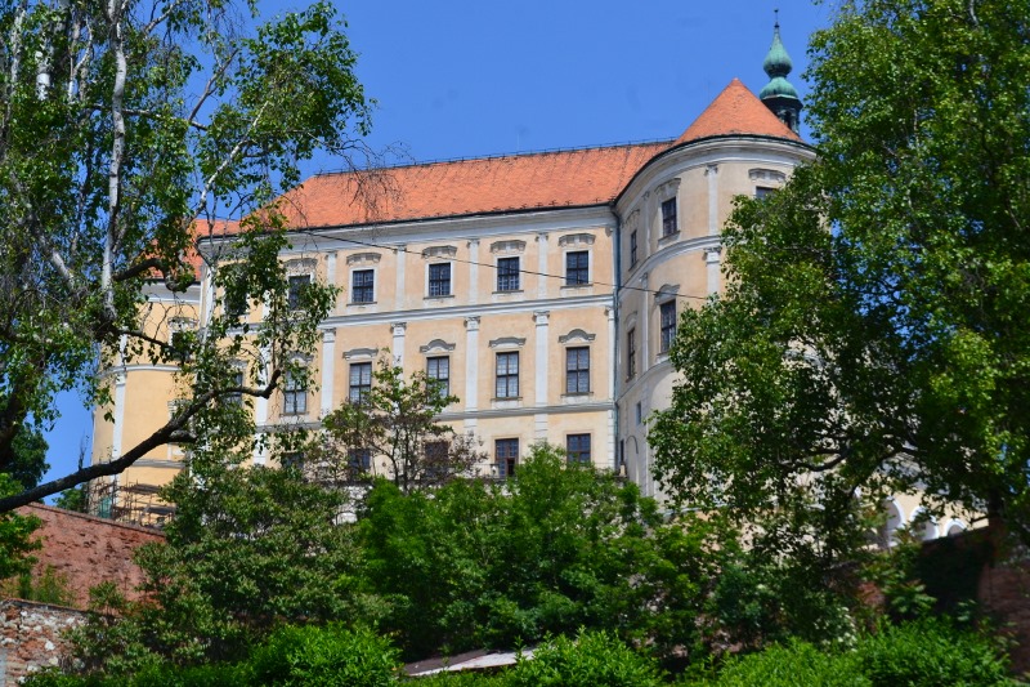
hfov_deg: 24.6
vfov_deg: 16.5
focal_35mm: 82
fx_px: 2360
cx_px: 515
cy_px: 344
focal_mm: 55
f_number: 11
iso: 360
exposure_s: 1/500
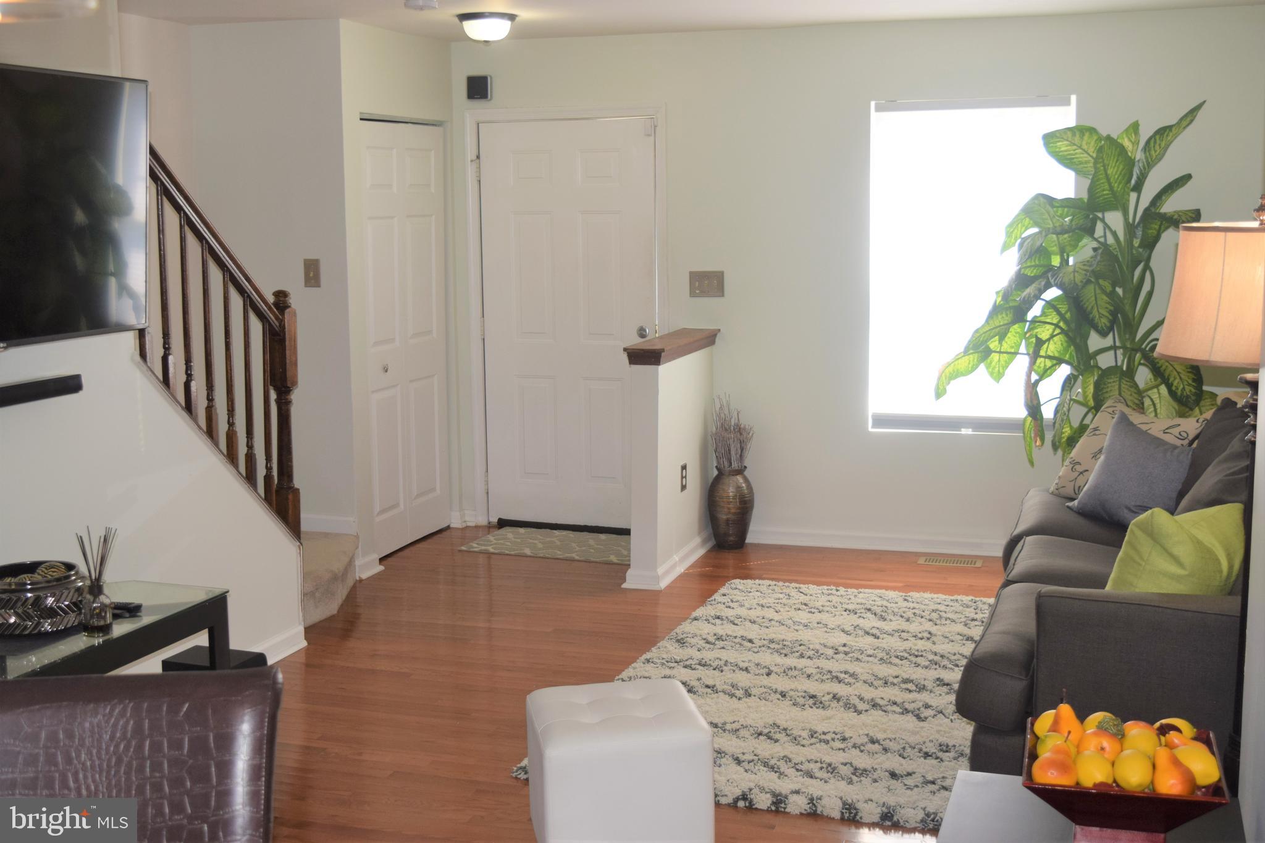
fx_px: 1476
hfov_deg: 46.4
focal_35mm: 42
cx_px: 632
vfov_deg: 31.9
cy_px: 422
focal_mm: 28
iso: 450
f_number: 5.6
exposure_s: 1/125
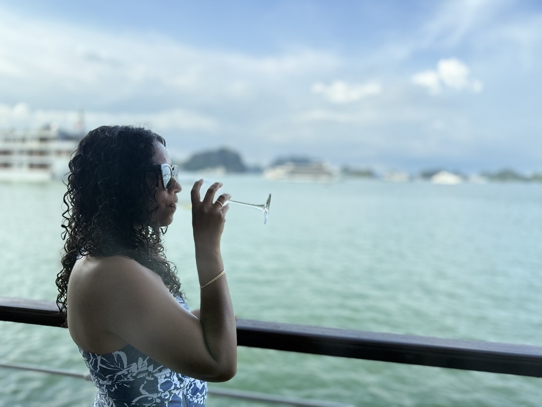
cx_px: 271
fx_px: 376
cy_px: 204
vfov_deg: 56.8
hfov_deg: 71.6
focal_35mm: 24
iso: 80
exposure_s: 1/1949
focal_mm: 6.76
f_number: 1.78
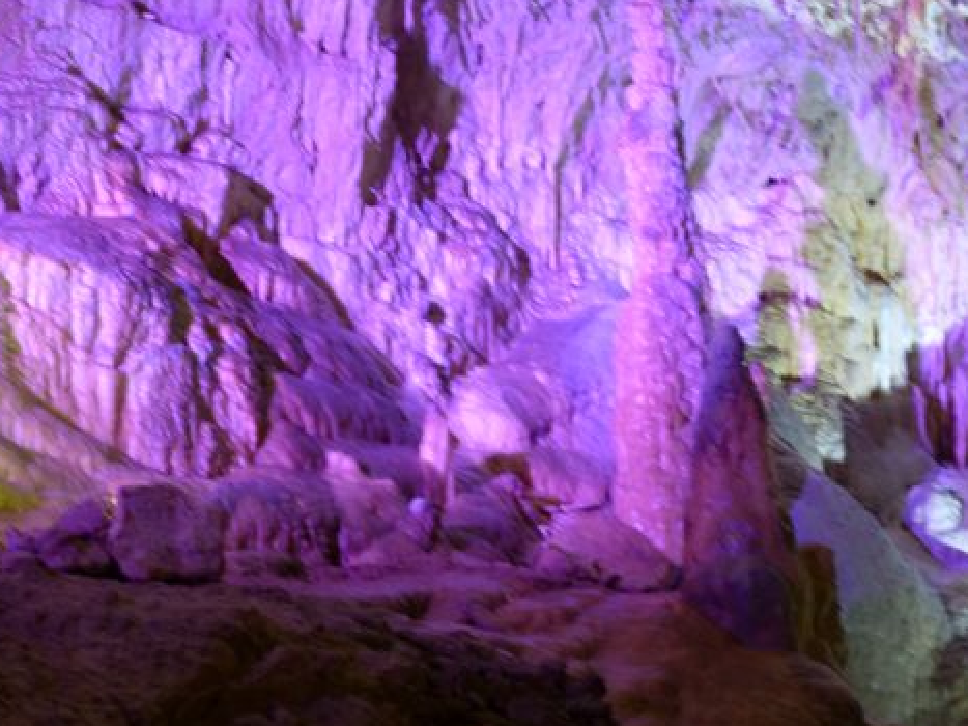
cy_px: 376
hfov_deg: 32.2
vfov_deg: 24.4
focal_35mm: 60
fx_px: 1677
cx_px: 487
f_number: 4
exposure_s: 1/3.2
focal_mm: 10.1
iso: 200
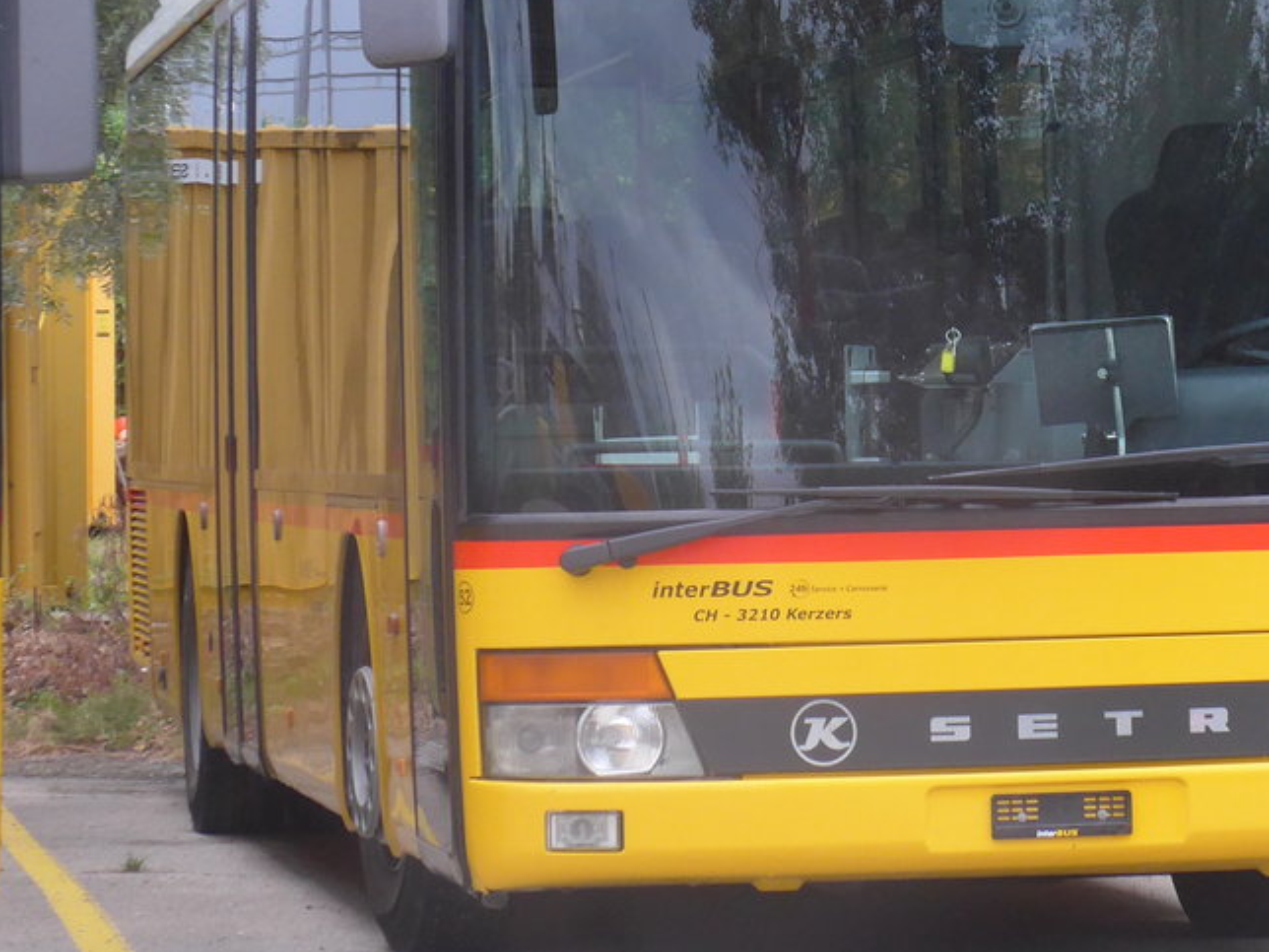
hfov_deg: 10.3
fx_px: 7039
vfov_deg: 7.7
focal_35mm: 192
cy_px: 213
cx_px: 987
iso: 400
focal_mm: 20.4
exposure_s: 1/60
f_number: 4.8
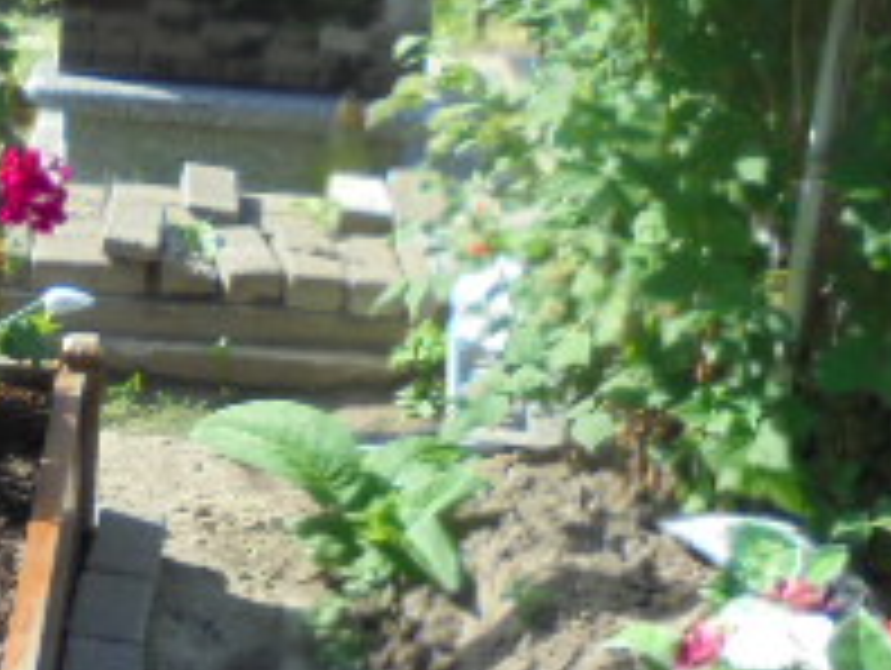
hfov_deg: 21.9
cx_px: -117
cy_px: 418
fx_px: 2165
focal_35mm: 84
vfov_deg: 17.6
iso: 100
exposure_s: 1/200
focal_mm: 4.6
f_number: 3.5
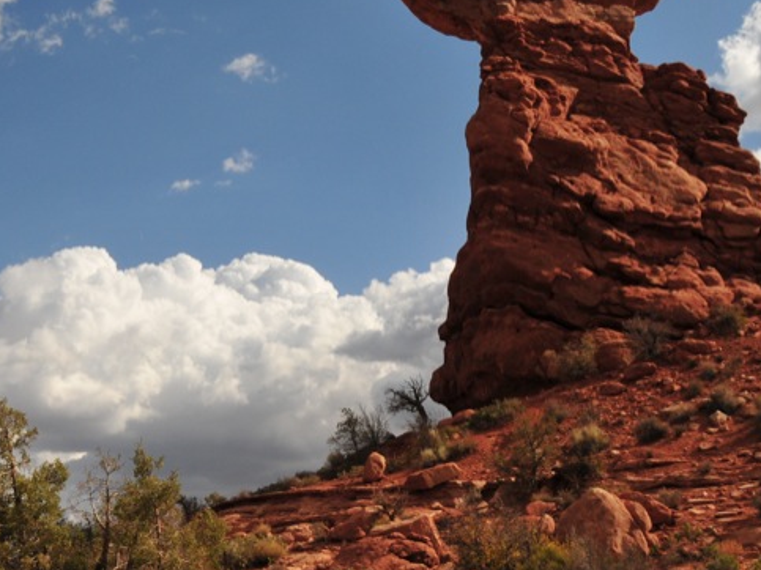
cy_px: 211
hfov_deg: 34.5
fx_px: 1209
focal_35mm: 55
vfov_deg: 26.5
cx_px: 239
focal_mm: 18
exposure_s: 1/500
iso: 200
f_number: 11
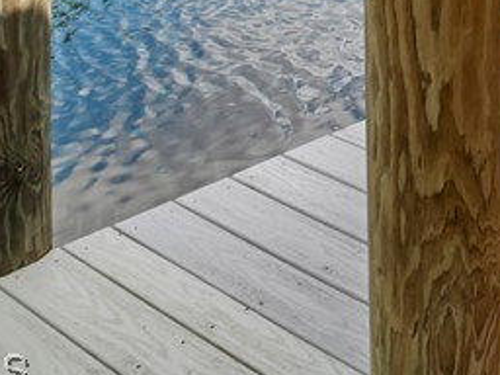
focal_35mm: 72
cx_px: 842
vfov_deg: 16.5
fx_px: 1040
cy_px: -336
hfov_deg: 20.8
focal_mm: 9
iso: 200
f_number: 7.1
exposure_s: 1/200
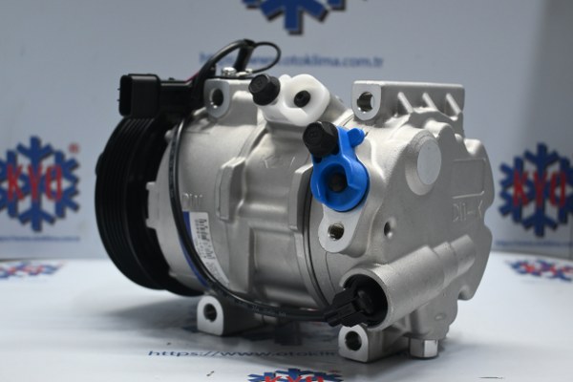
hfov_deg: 35.1
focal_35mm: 57
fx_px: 907
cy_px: 191
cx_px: 286
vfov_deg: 23.8
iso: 1000
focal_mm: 38
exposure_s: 1/60
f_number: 5.6
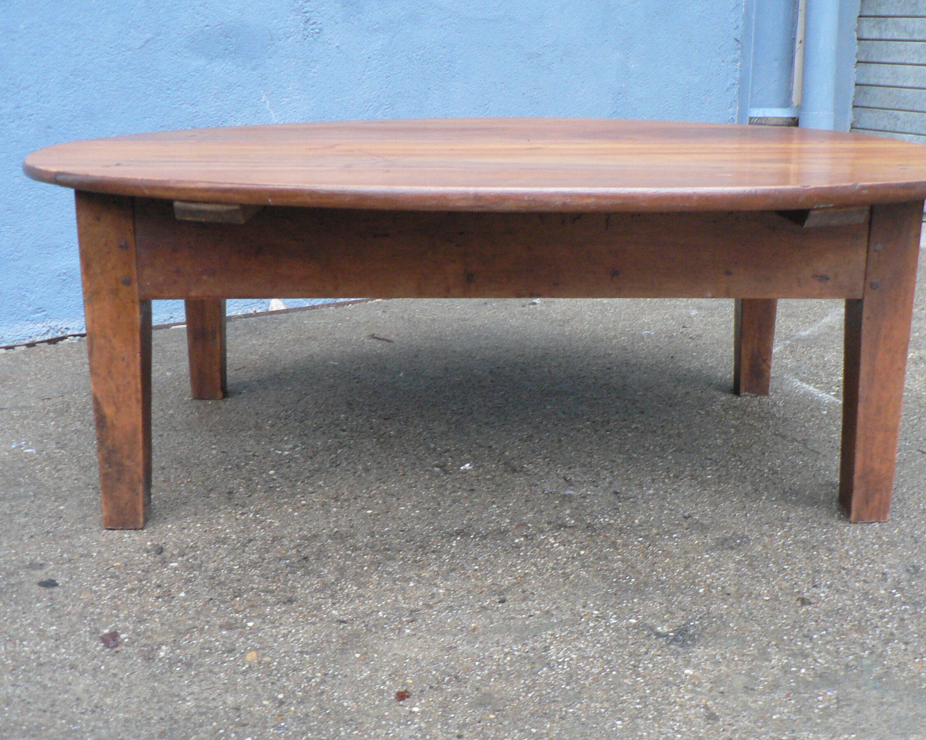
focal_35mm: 40
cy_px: 376
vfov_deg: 37.3
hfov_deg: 45.8
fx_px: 1096
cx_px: 501
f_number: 2.8
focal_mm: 6
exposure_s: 1/8
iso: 200
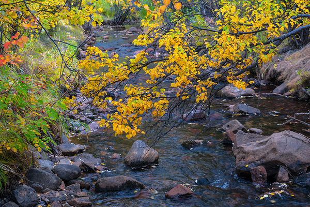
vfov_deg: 20.9
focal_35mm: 65
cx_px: 155
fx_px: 560
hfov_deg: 31.0
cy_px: 104
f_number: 8
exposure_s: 1/20
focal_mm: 65
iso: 80
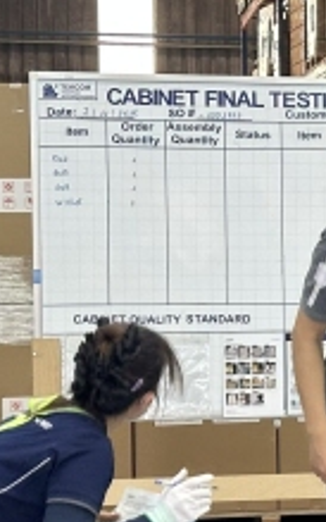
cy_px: 358
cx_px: 638
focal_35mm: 158
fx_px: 2245
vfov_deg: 13.2
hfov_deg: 8.0
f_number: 1.78
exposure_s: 1/106
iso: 80
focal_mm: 6.86
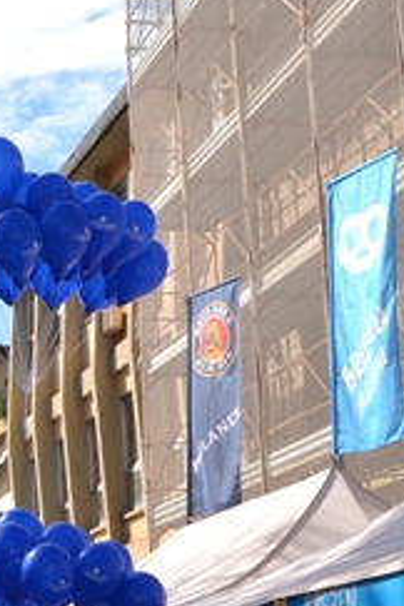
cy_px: 493
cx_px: -314
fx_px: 1498
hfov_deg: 13.8
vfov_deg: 22.5
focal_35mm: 89
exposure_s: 1/200
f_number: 9
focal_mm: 18
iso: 100
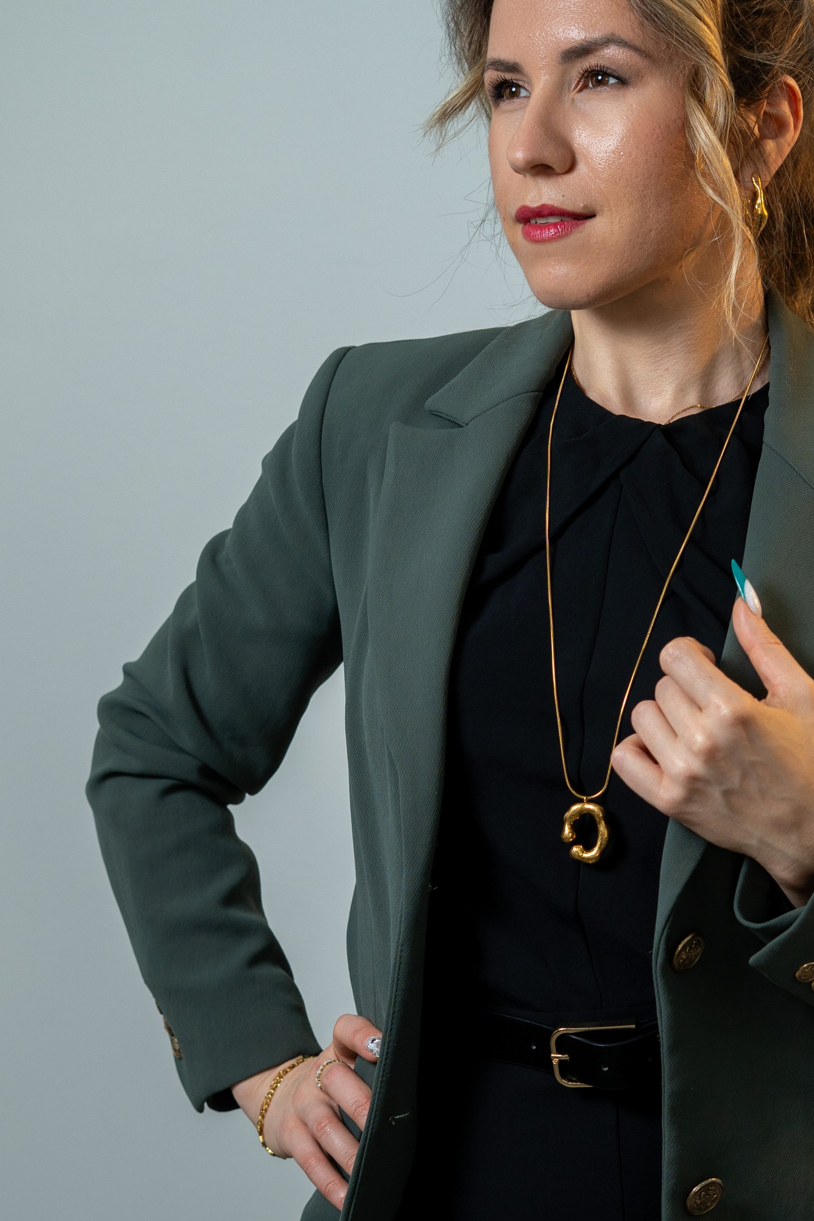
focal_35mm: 88
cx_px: 613
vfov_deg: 23.1
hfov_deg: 15.5
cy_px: 716
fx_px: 2984
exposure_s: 1/250
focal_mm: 50
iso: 160
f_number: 4
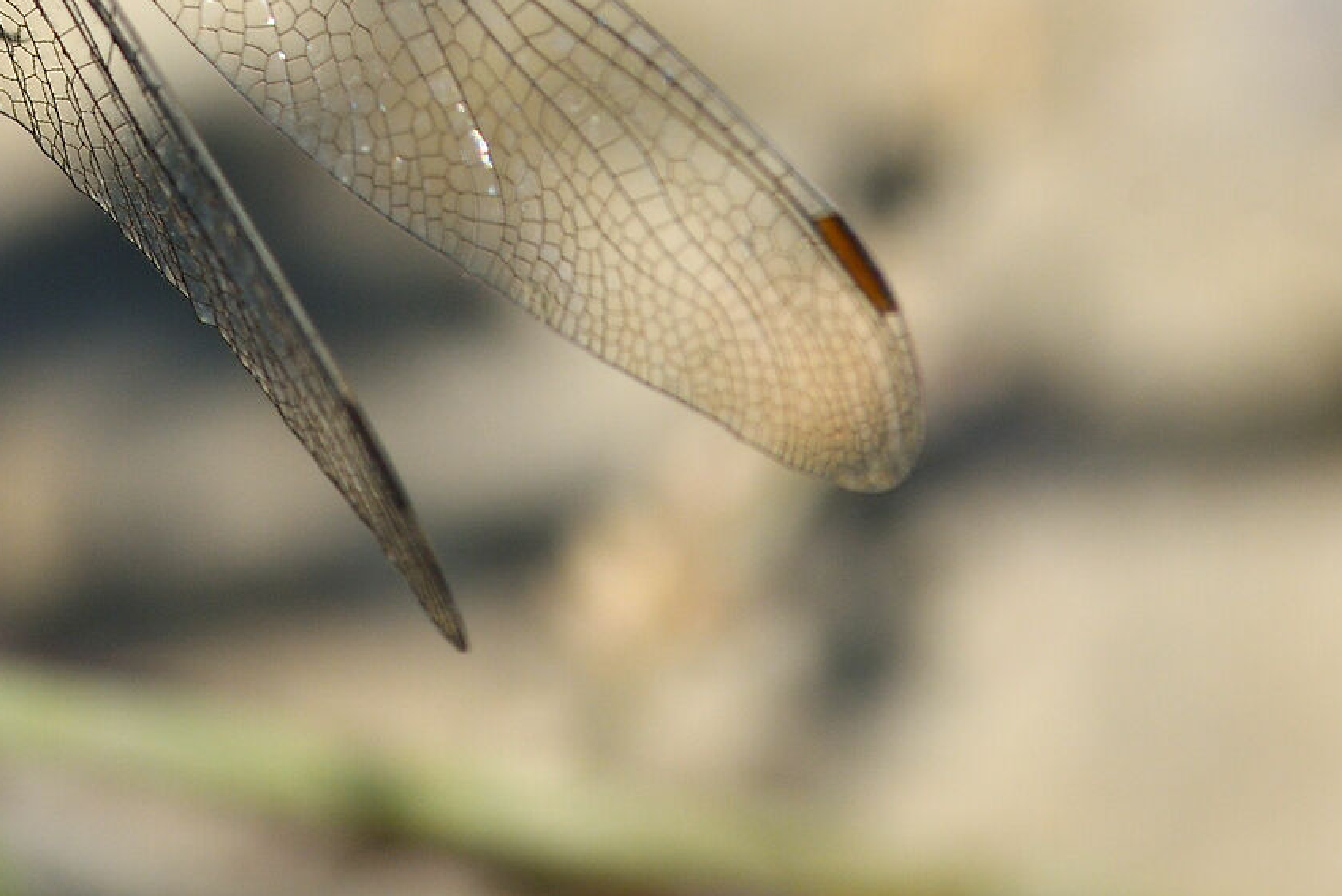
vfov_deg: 0.8
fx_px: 66448
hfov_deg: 1.2
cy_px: -331
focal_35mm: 1782
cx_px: -9
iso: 200
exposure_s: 1/640
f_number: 10
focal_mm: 420
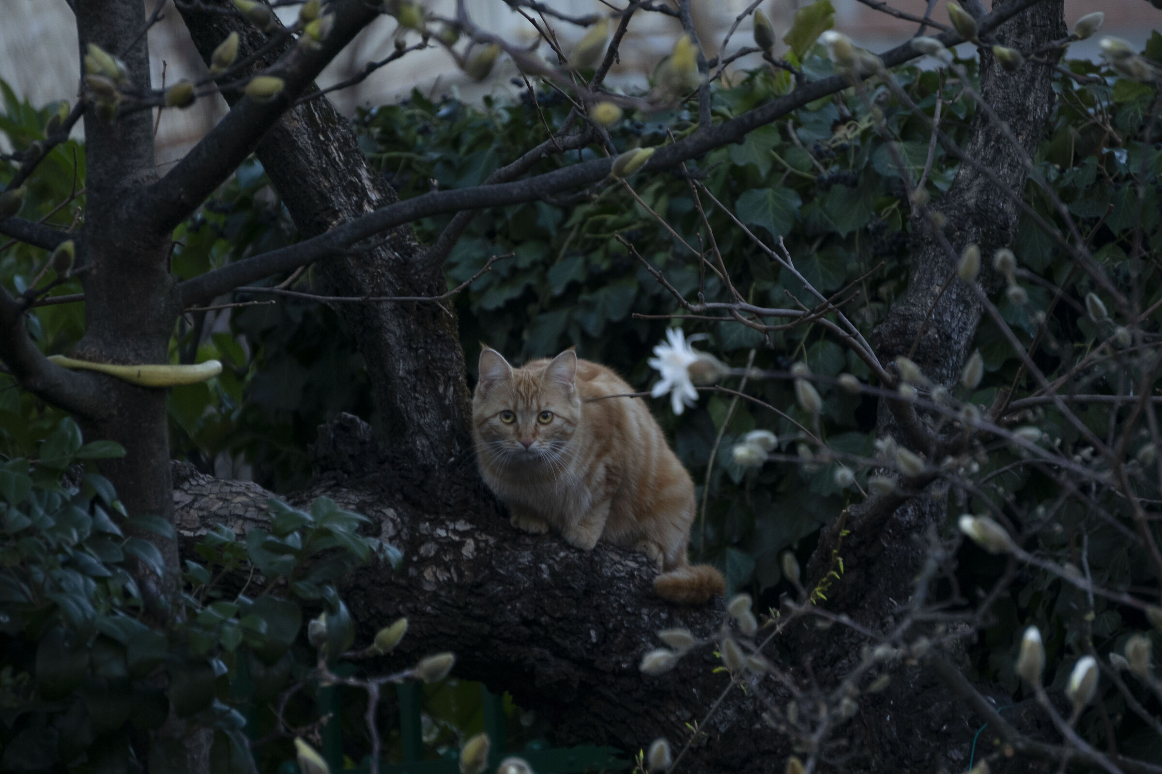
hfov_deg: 6.5
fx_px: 10167
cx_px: 581
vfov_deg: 4.4
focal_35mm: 315
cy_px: 387
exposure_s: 1/125
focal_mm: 210
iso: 500
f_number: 6.3
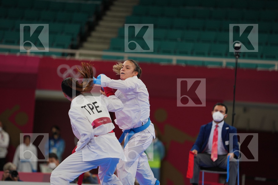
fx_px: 1544
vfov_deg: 6.9
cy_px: 92
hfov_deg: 10.3
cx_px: 139
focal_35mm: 200
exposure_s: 1/1000
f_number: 2.8
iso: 500
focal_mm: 200
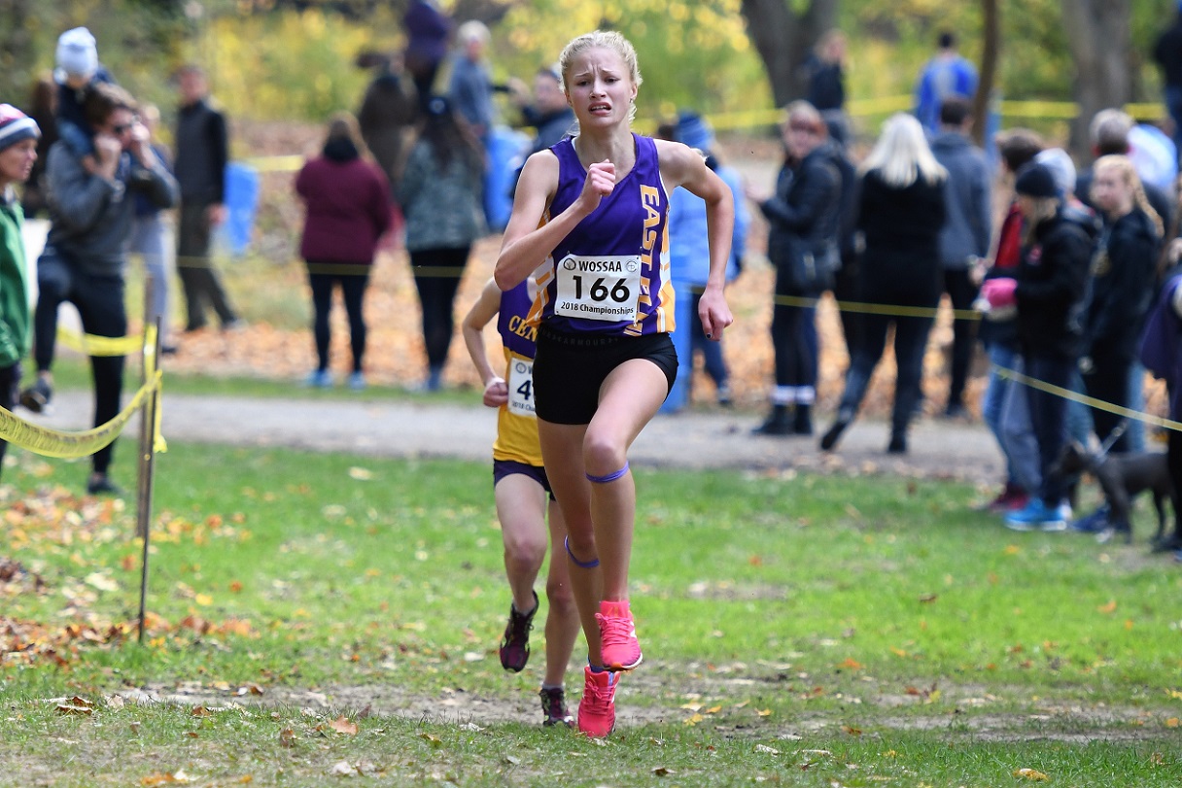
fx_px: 7880
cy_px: 394
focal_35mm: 240
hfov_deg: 8.6
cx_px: 591
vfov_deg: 5.7
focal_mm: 160
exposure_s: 1/1000
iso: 800
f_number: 2.8
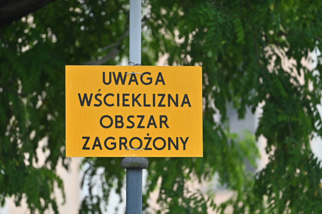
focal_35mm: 255
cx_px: 139
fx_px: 2280
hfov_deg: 8.1
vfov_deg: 5.4
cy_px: 114
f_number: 2.8
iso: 250
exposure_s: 1/400
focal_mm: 180
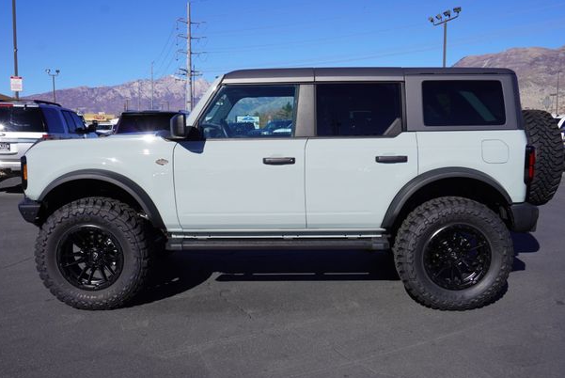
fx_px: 527
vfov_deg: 39.5
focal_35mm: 34
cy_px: 200
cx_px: 289
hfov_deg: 56.4
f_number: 10
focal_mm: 21
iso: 100
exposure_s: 1/200
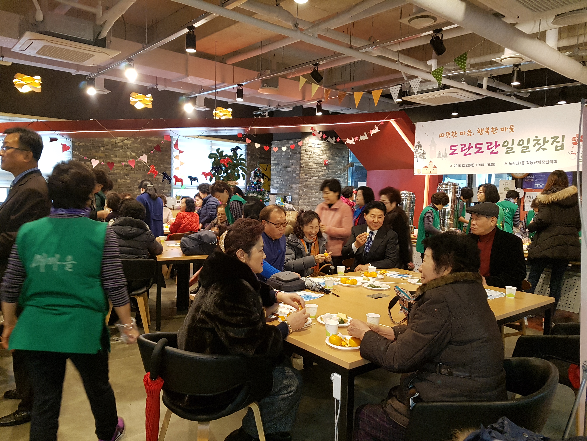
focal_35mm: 26
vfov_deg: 53.1
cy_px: 220
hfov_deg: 67.3
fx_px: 441
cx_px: 294
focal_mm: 4.2
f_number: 1.7
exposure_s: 1/24
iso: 200
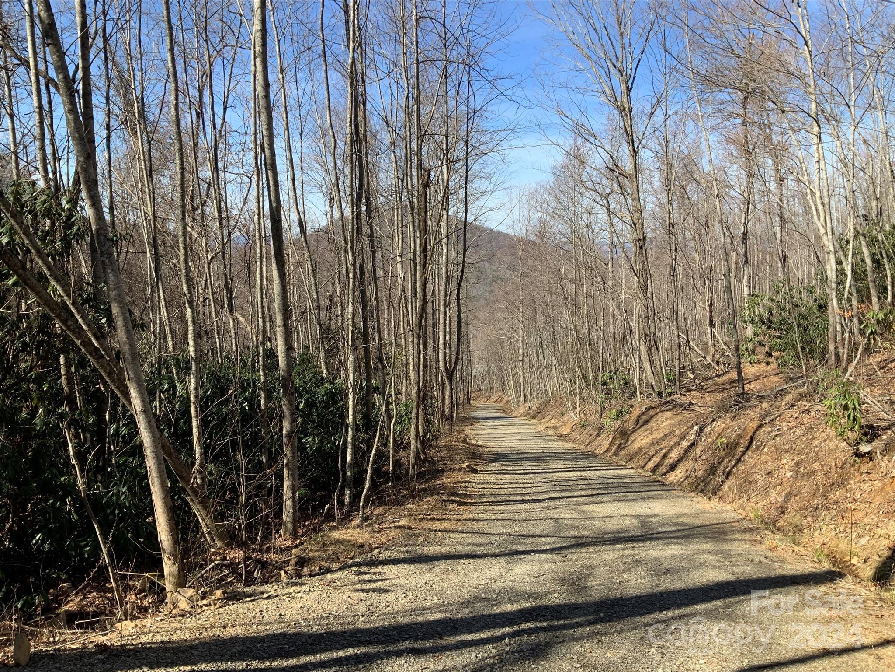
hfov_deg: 61.7
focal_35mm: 29
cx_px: 448
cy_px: 336
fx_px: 750
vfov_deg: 48.2
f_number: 1.8
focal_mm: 3
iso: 16
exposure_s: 1/1035
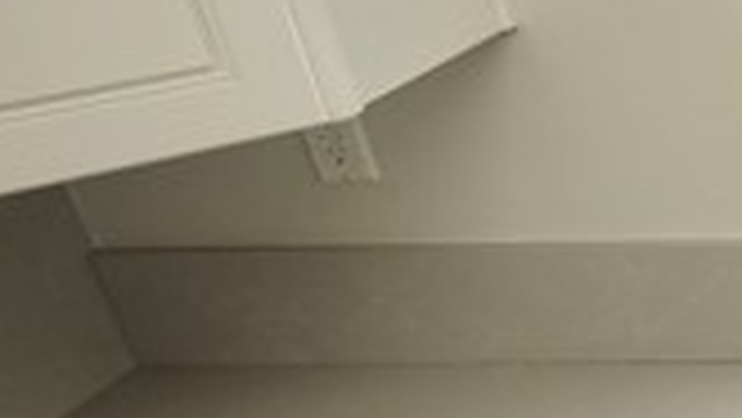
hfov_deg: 22.9
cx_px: 1237
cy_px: 357
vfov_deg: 18.3
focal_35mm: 65
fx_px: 1279
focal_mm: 16
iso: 320
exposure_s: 1/60
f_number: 4
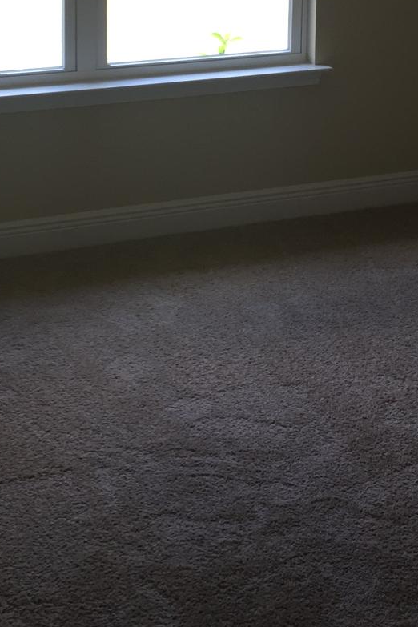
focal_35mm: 77
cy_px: 72
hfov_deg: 17.7
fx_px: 1341
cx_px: 230
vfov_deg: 25.6
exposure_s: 1/120
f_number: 2.2
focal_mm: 4.15
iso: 40
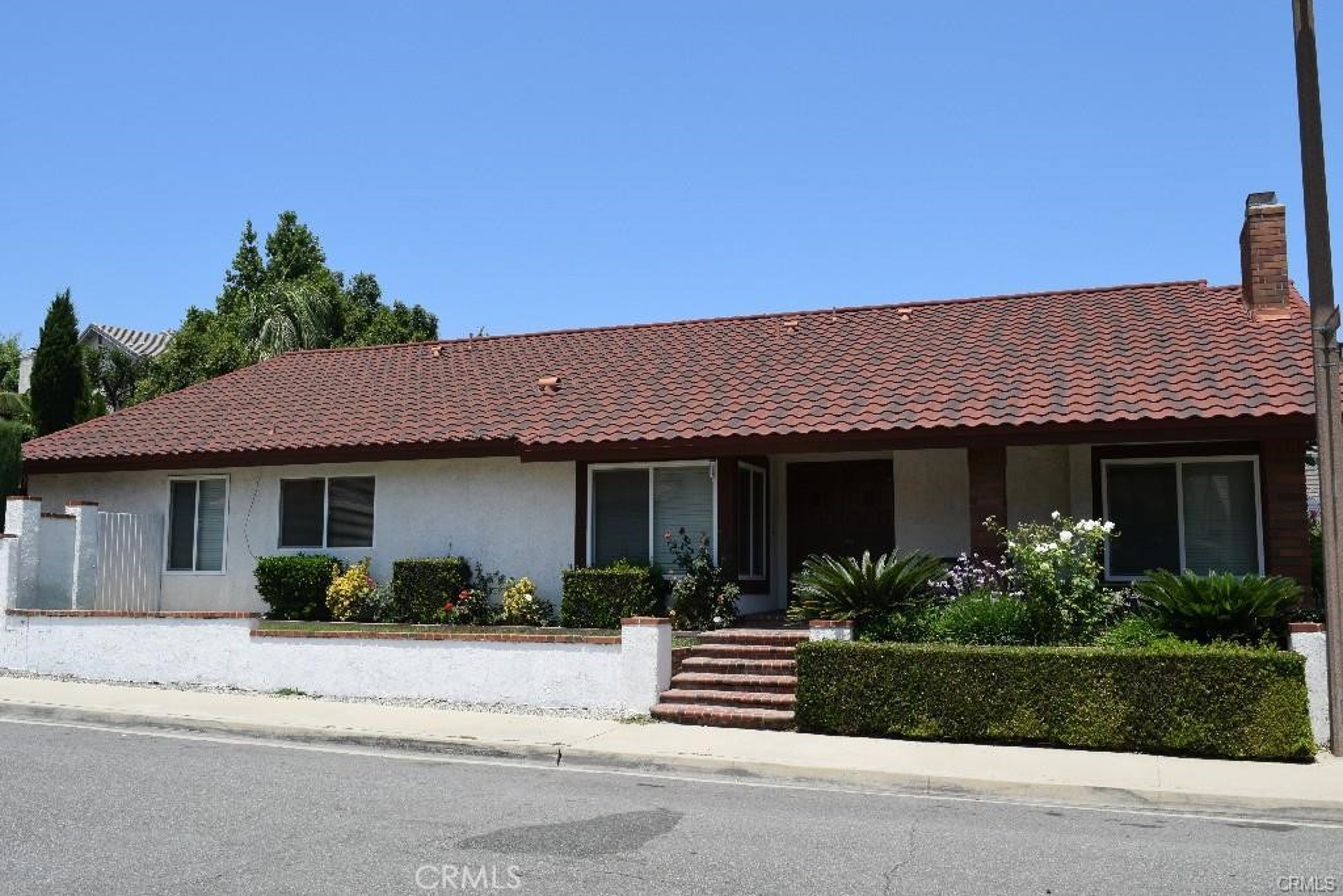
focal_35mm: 33
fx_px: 1231
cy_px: 448
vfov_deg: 40.0
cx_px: 672
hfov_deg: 57.2
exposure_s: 1/400
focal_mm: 22
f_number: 10
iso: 200
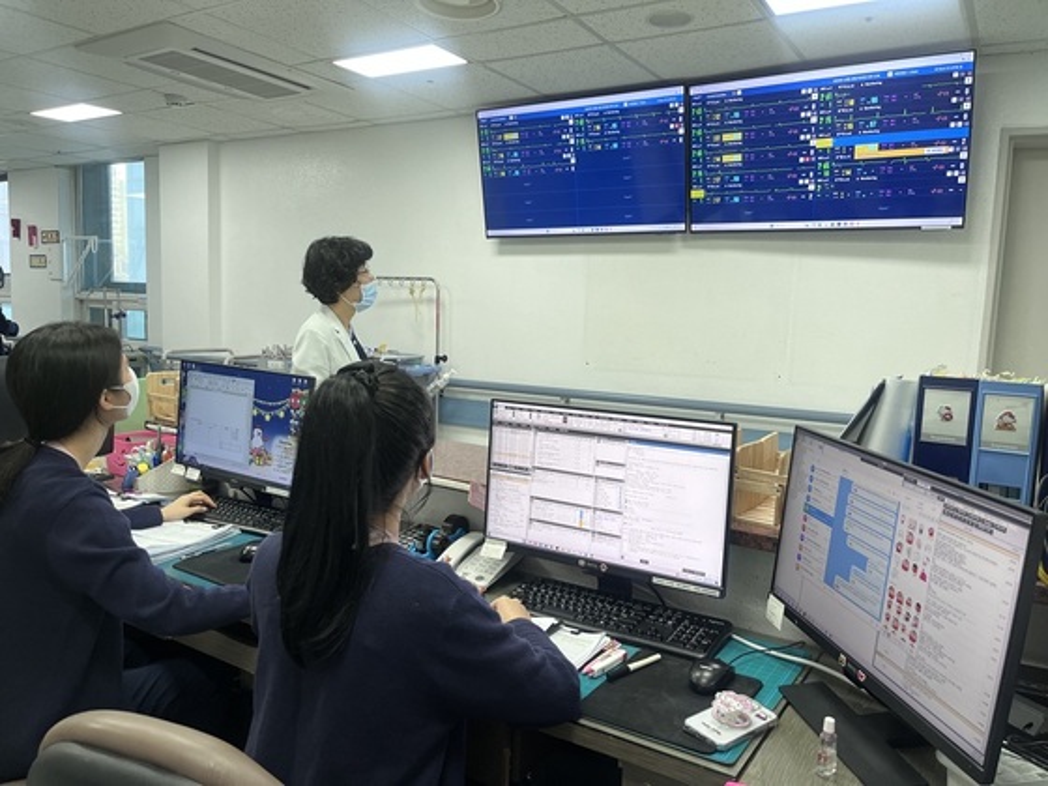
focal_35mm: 26
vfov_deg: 53.1
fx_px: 787
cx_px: 524
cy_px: 393
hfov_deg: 67.3
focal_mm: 5.1
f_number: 1.6
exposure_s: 1/120
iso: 100
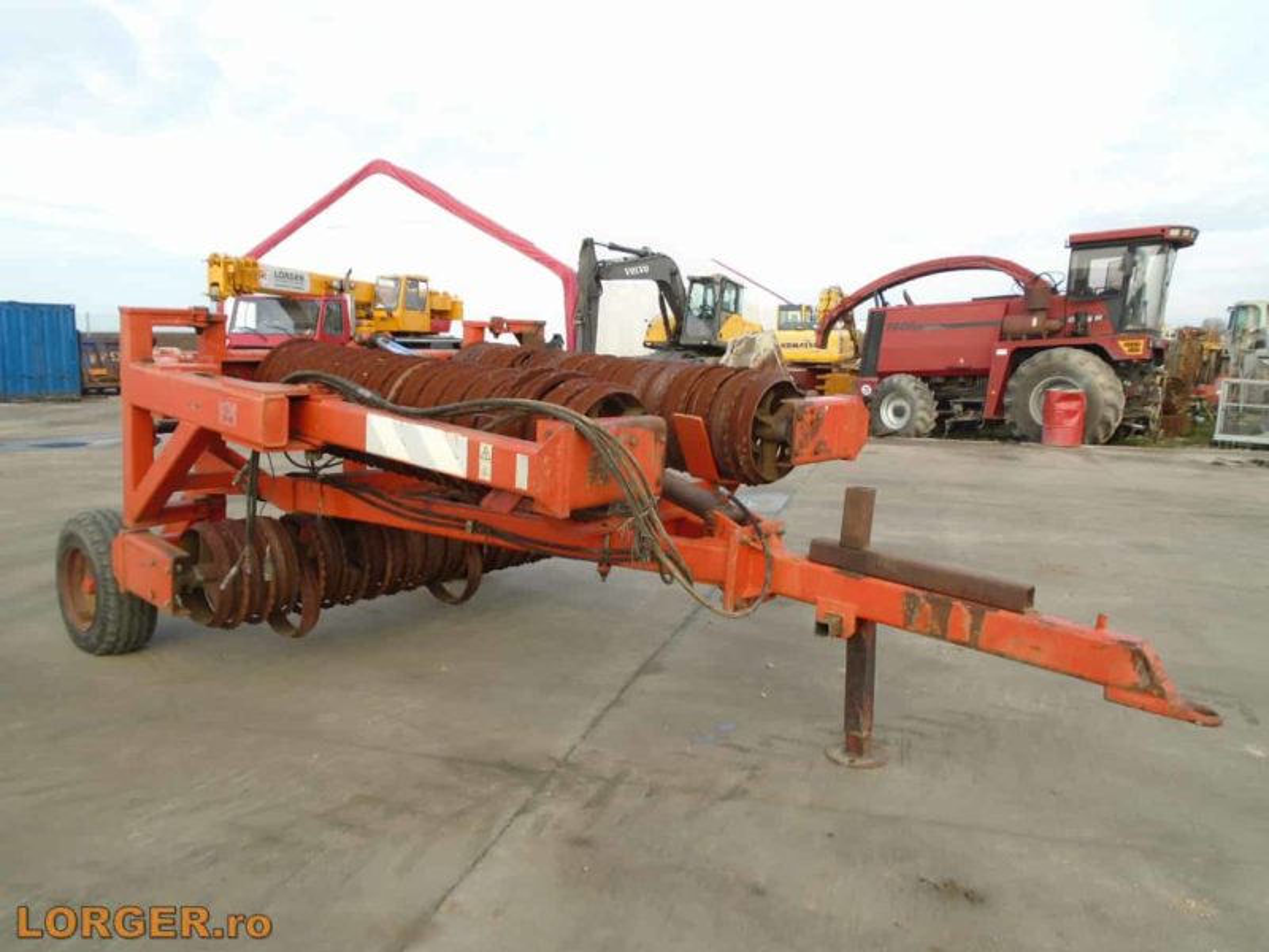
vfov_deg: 53.1
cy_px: 476
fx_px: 953
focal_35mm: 26
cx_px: 634
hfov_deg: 67.3
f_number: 3.2
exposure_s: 1/250
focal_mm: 4.6
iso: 100
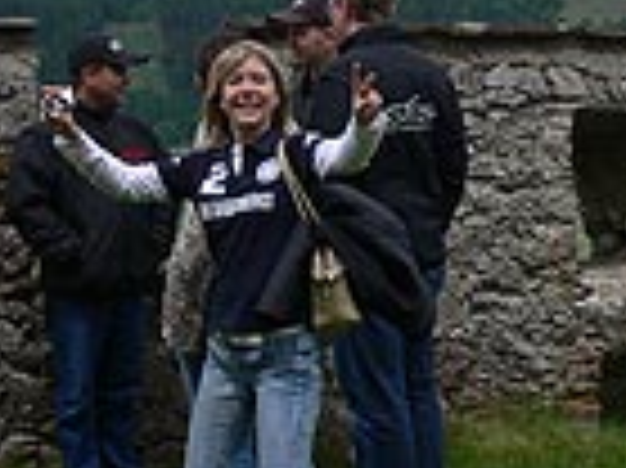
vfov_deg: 11.0
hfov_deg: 14.6
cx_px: 405
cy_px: 176
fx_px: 2439
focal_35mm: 135
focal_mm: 8.2
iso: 100
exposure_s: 1/800
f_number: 5
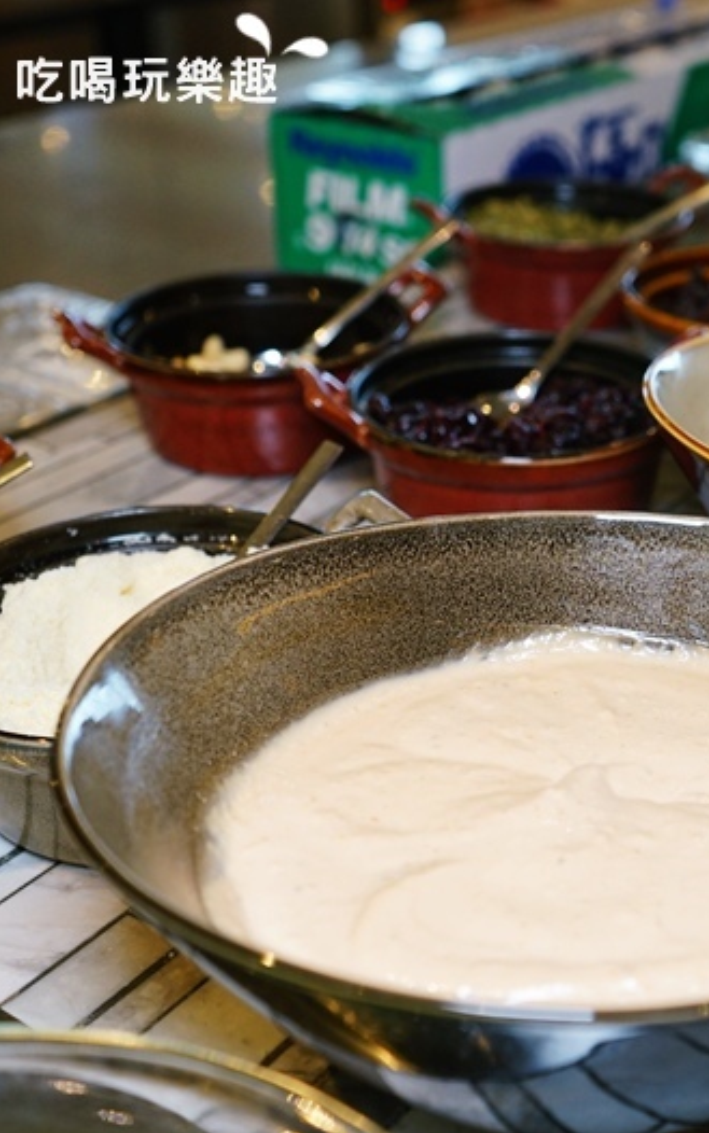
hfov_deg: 26.3
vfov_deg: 41.8
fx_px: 1483
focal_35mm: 48
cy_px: 572
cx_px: 584
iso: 1000
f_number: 3.5
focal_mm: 31
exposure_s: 1/60
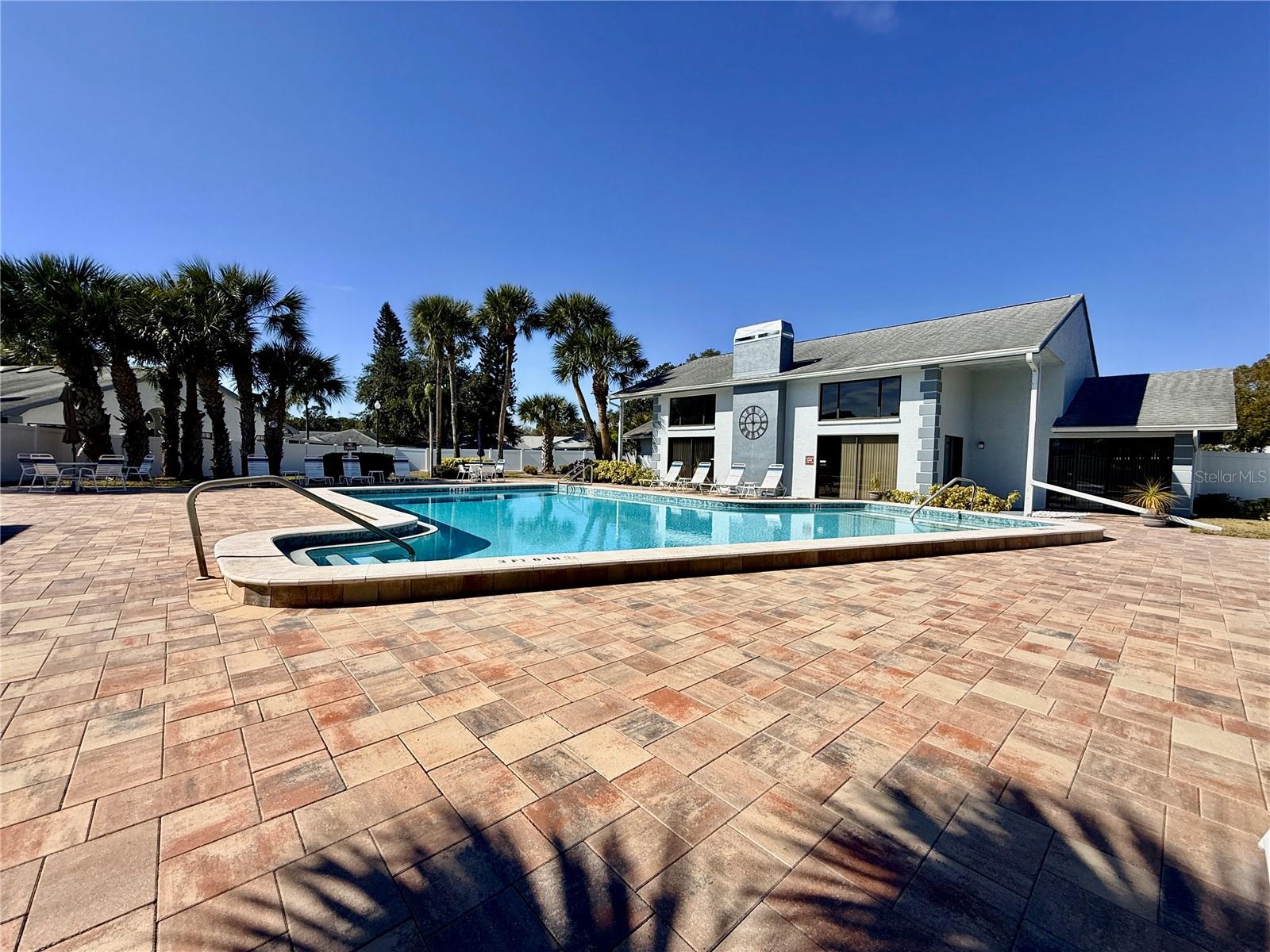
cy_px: 476
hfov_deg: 102.1
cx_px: 635
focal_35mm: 14
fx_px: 514
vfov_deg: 85.7
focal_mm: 2.22
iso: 50
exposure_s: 1/3891
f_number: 2.2
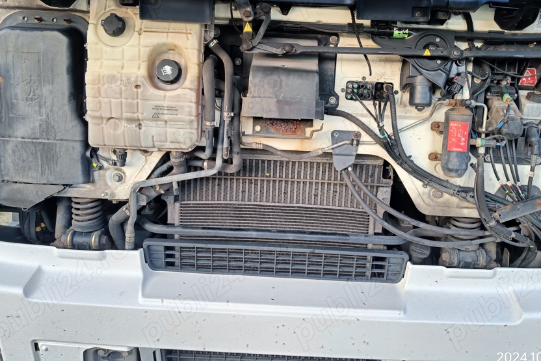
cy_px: 137
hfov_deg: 61.9
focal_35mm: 30
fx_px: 451
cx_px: 287
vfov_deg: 43.3
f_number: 1.8
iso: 80
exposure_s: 1/100
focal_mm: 5.59
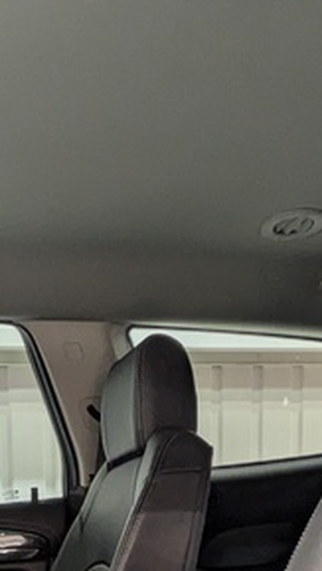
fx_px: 818
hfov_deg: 21.4
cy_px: 697
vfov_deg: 31.7
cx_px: -12
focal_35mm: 54
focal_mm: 1.83
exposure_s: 1/25
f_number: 2.2
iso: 215
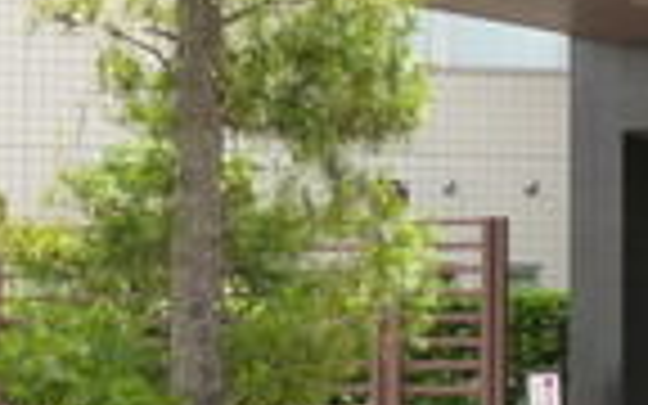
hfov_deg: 18.0
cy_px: 292
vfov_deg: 12.3
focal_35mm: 106
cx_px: 900
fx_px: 1872
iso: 160
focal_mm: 4.3
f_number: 2.5
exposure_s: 1/500
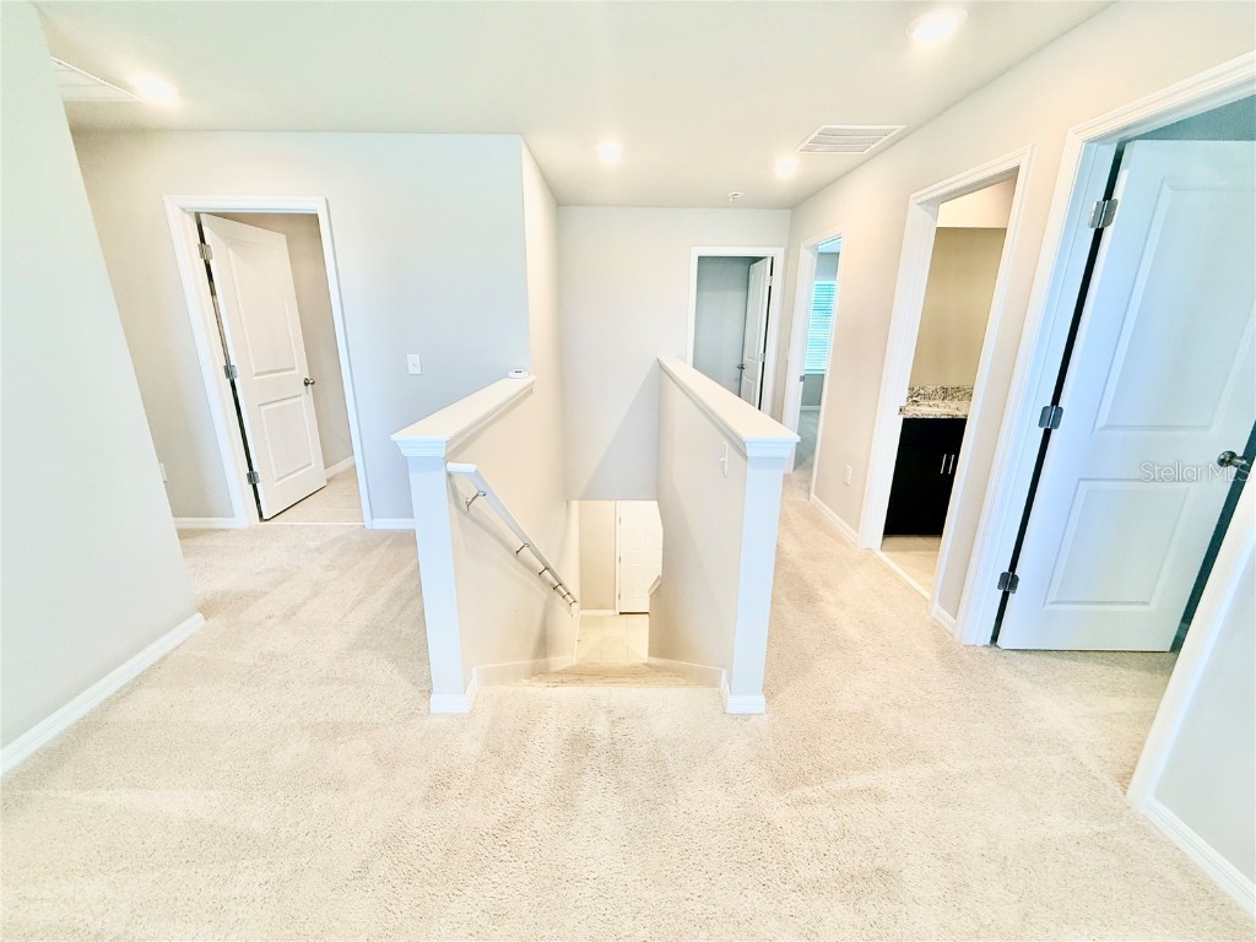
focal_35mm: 14
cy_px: 471
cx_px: 628
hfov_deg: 102.1
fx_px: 508
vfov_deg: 85.7
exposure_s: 1/120
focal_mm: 2.22
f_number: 2.2
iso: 250
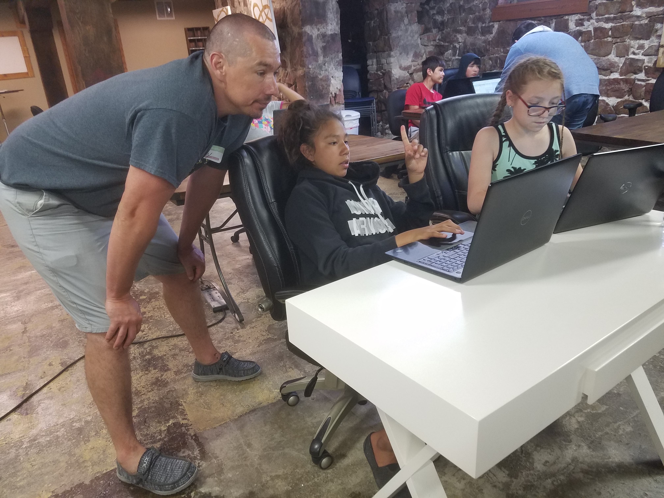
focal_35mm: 26
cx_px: 332
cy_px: 249
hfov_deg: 67.3
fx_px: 499
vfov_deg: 53.1
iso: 160
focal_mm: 4.2
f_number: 1.7
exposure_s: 1/30
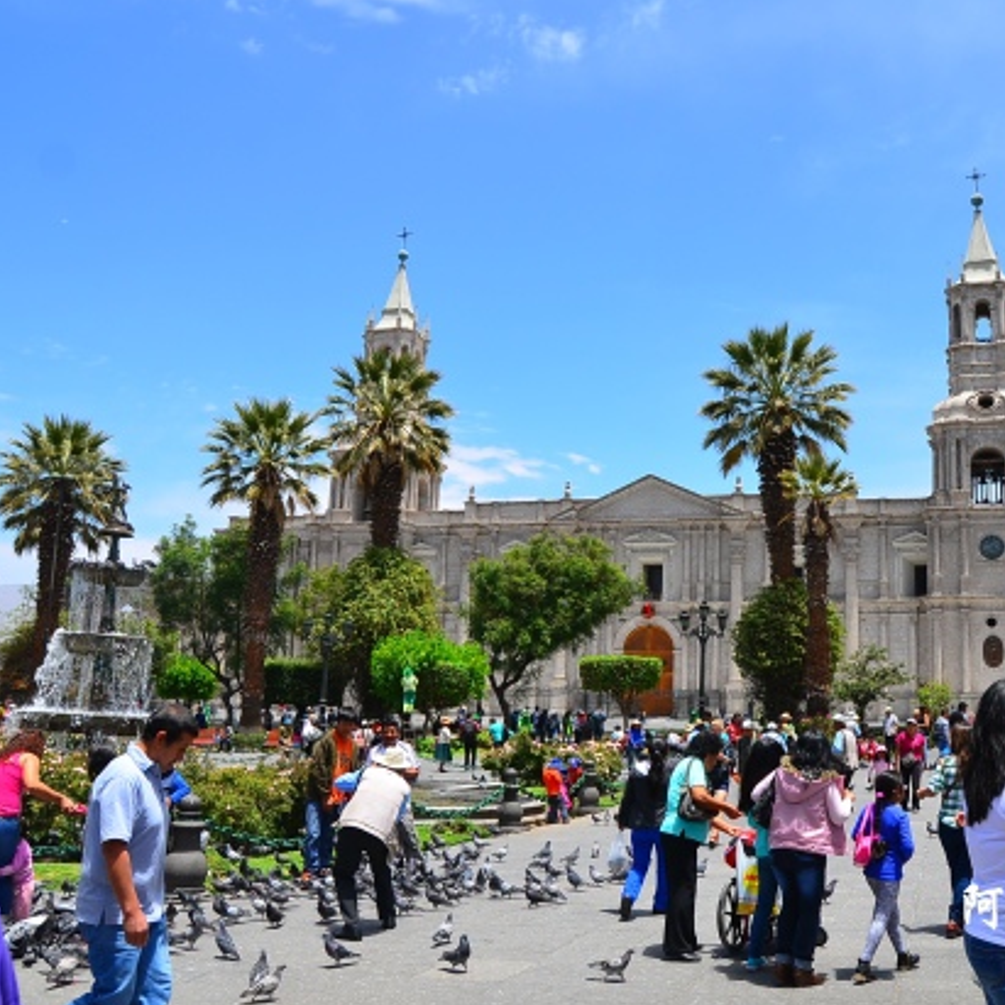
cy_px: 494
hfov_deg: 48.5
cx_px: 616
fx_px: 1106
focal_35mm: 34
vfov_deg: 48.9
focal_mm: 17
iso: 100
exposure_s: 1/500
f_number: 5
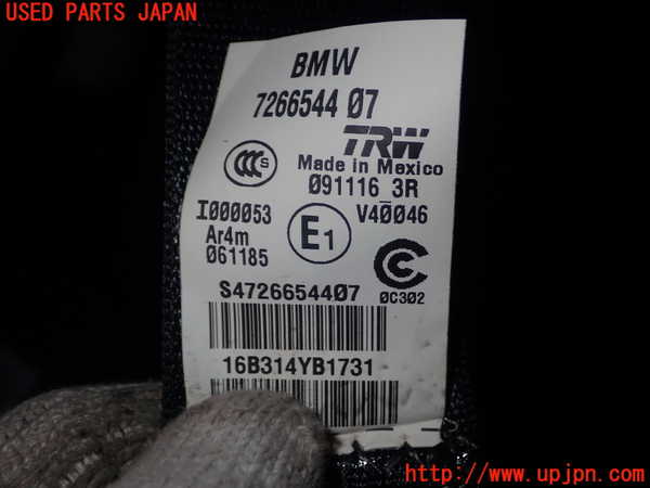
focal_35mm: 49
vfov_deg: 29.7
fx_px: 920
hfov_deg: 38.9
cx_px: 325
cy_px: 244
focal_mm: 8.99
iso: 200
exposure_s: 1/50
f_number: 9
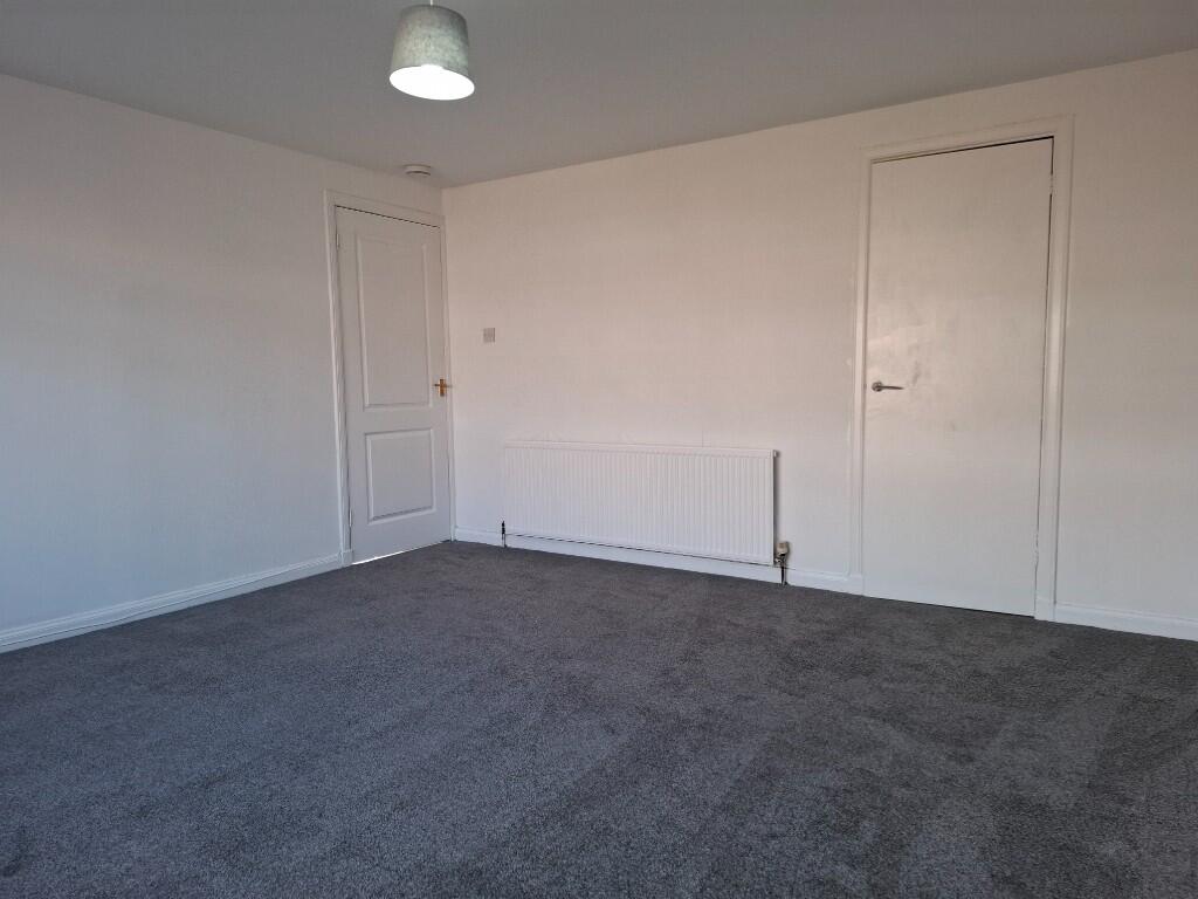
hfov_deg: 73.9
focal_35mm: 23
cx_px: 599
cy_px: 450
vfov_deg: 58.9
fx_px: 796
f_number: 1.8
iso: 80
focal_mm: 5.54
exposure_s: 1/120
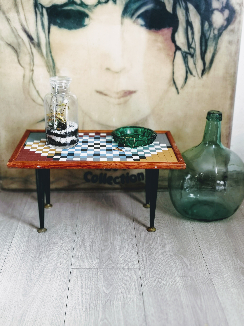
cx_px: 122
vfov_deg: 45.8
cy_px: 163
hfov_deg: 35.1
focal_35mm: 41
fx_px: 385
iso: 80
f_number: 4
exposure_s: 1/50
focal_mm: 3.95
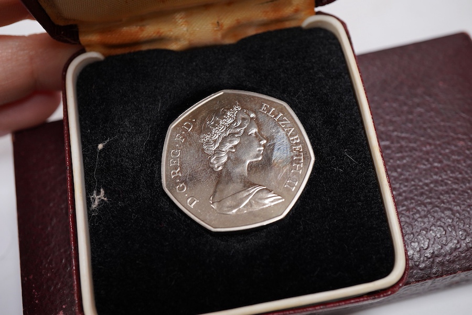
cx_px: 236
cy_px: 158
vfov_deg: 29.9
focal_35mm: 45
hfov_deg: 43.6
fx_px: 590
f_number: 9
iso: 1250
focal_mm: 30
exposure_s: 1/125
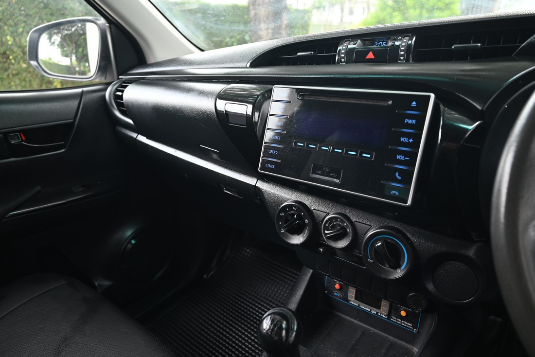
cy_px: 178
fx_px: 357
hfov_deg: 73.7
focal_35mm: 24
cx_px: 268
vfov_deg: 53.2
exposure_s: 1/45
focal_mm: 24
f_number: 4.8
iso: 280
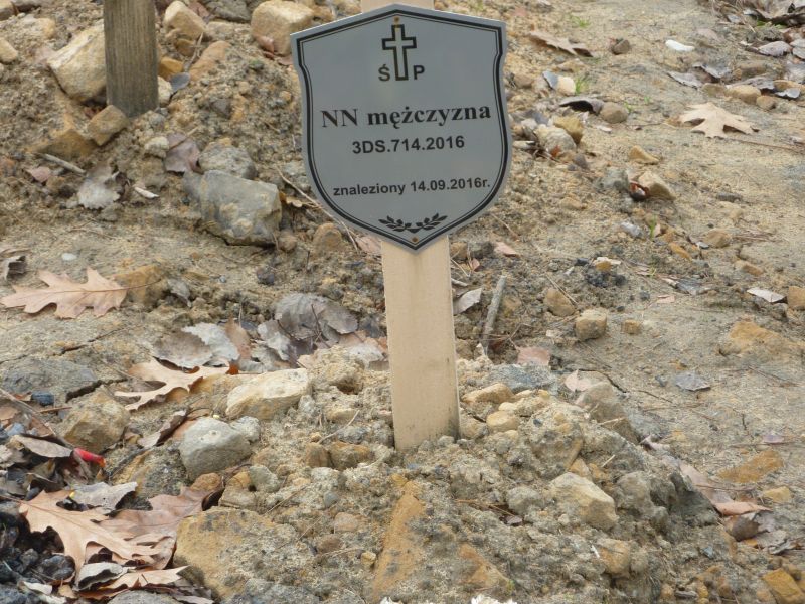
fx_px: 2767
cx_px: 402
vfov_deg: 12.5
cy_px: 302
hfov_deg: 16.6
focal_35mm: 119
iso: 100
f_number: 4.4
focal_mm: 19.5
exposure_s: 1/50
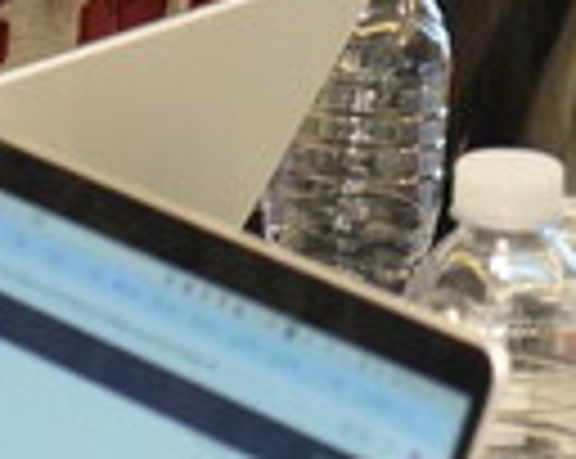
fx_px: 6468
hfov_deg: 5.0
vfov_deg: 4.1
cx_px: -572
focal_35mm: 380
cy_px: 32
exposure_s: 1/60
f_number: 4
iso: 1600
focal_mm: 36
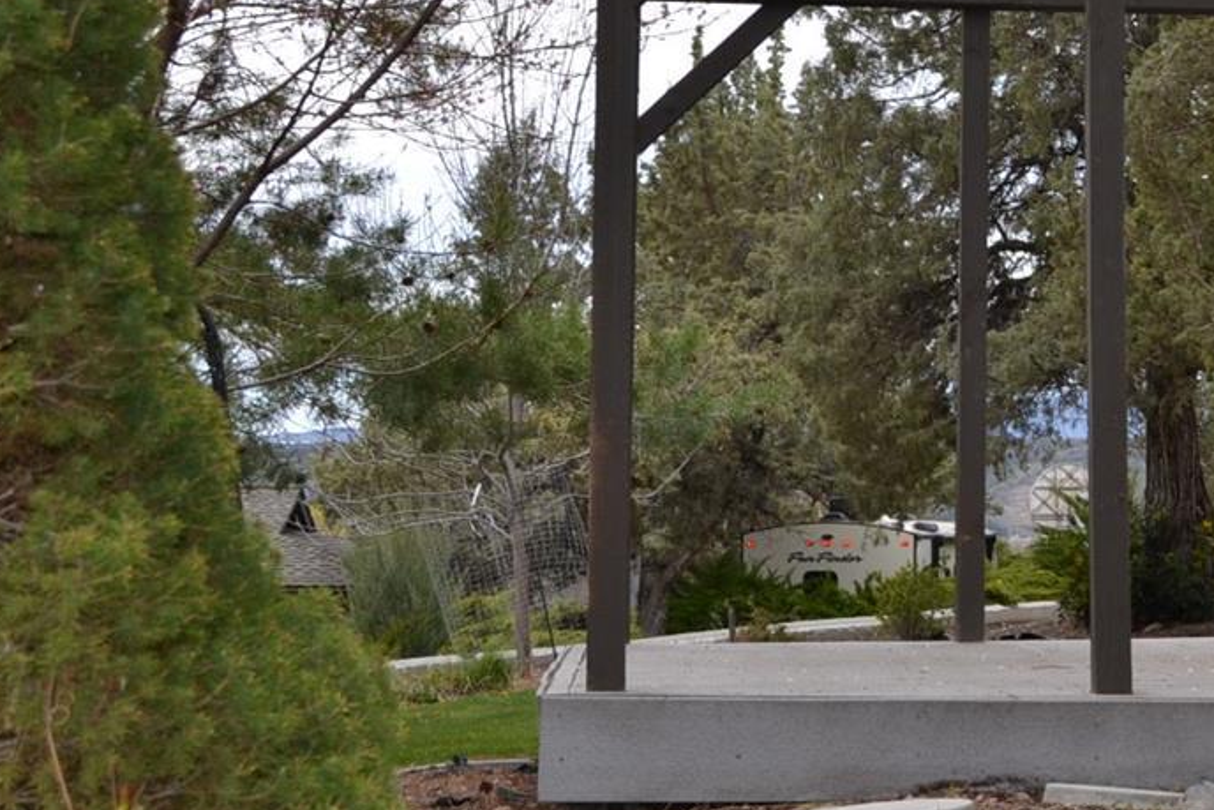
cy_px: 161
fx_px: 2867
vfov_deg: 16.0
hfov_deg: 22.9
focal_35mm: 85
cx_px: 1226
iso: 100
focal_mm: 26
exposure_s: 1/200
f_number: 6.3
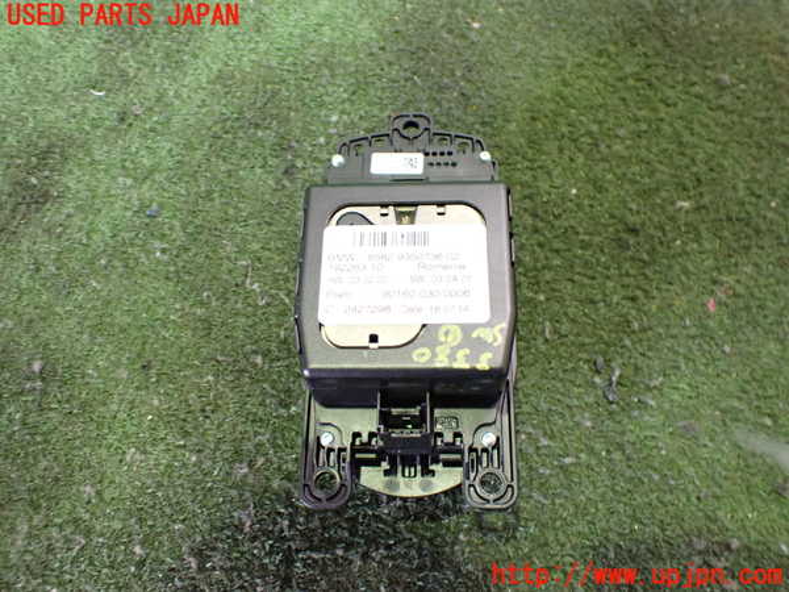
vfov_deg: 46.8
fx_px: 684
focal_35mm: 30
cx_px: 394
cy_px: 296
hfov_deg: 60.0
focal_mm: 5.4
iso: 800
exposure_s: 1/40
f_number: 2.3
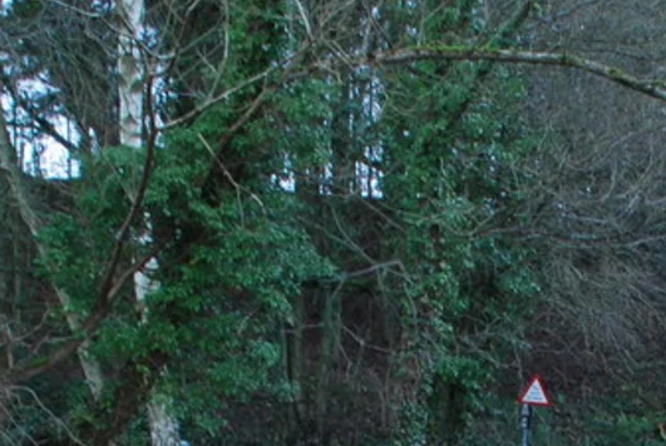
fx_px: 1520
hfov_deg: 23.6
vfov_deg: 15.7
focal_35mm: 82
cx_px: 672
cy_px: 624
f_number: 3.5
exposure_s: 1/1.6
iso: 400
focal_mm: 18
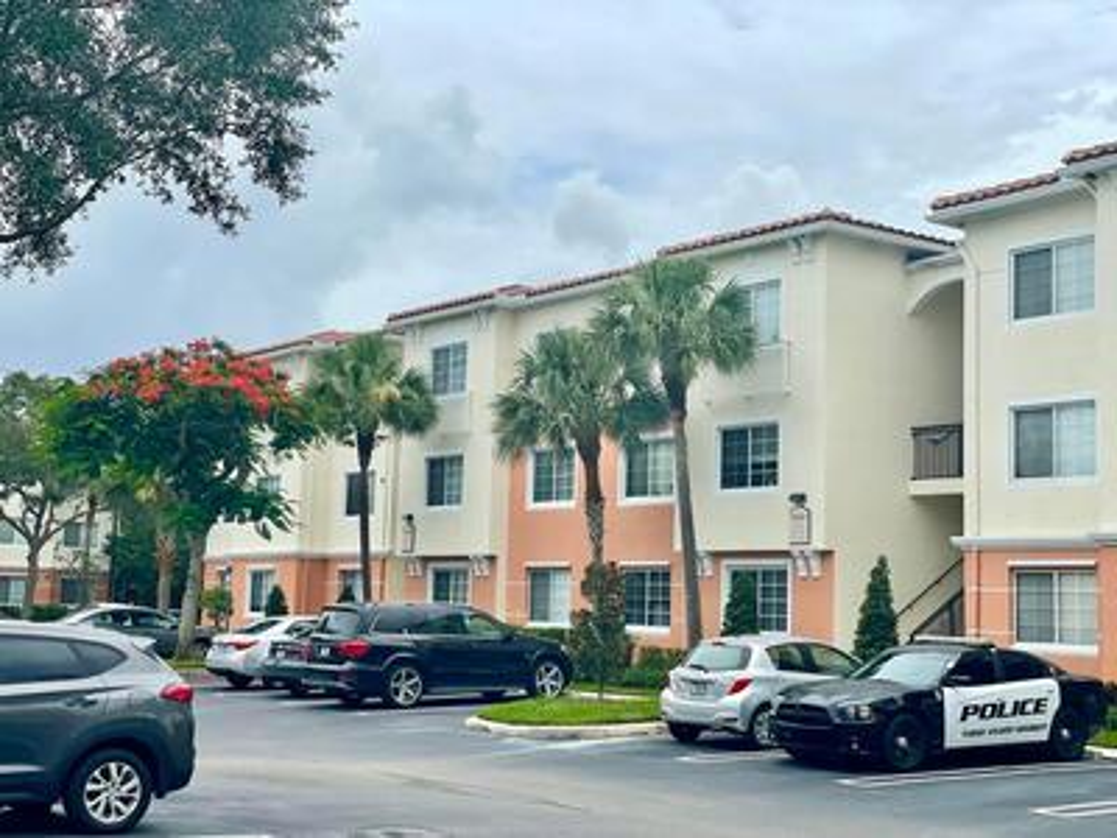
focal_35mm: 52
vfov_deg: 28.0
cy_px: 419
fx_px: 1678
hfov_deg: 36.8
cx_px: 558
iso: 25
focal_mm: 6
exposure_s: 1/1996
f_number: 2
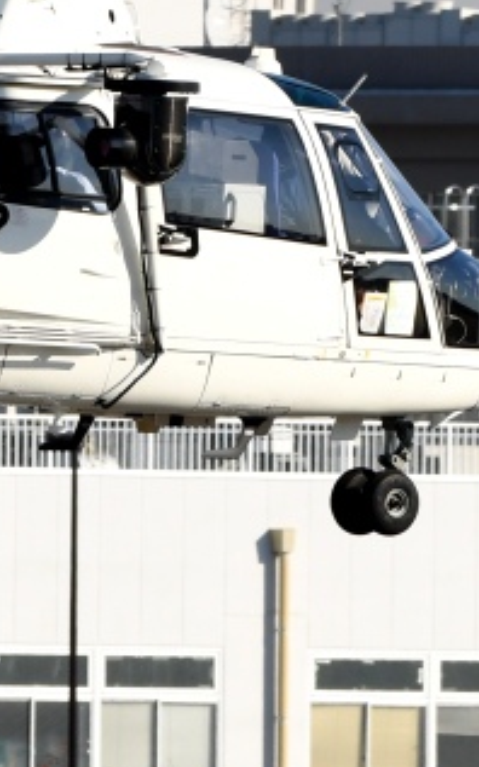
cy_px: 158
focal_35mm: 1187
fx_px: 24804
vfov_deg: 1.8
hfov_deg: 1.1
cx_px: -448
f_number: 8
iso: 400
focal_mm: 240
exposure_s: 1/1000
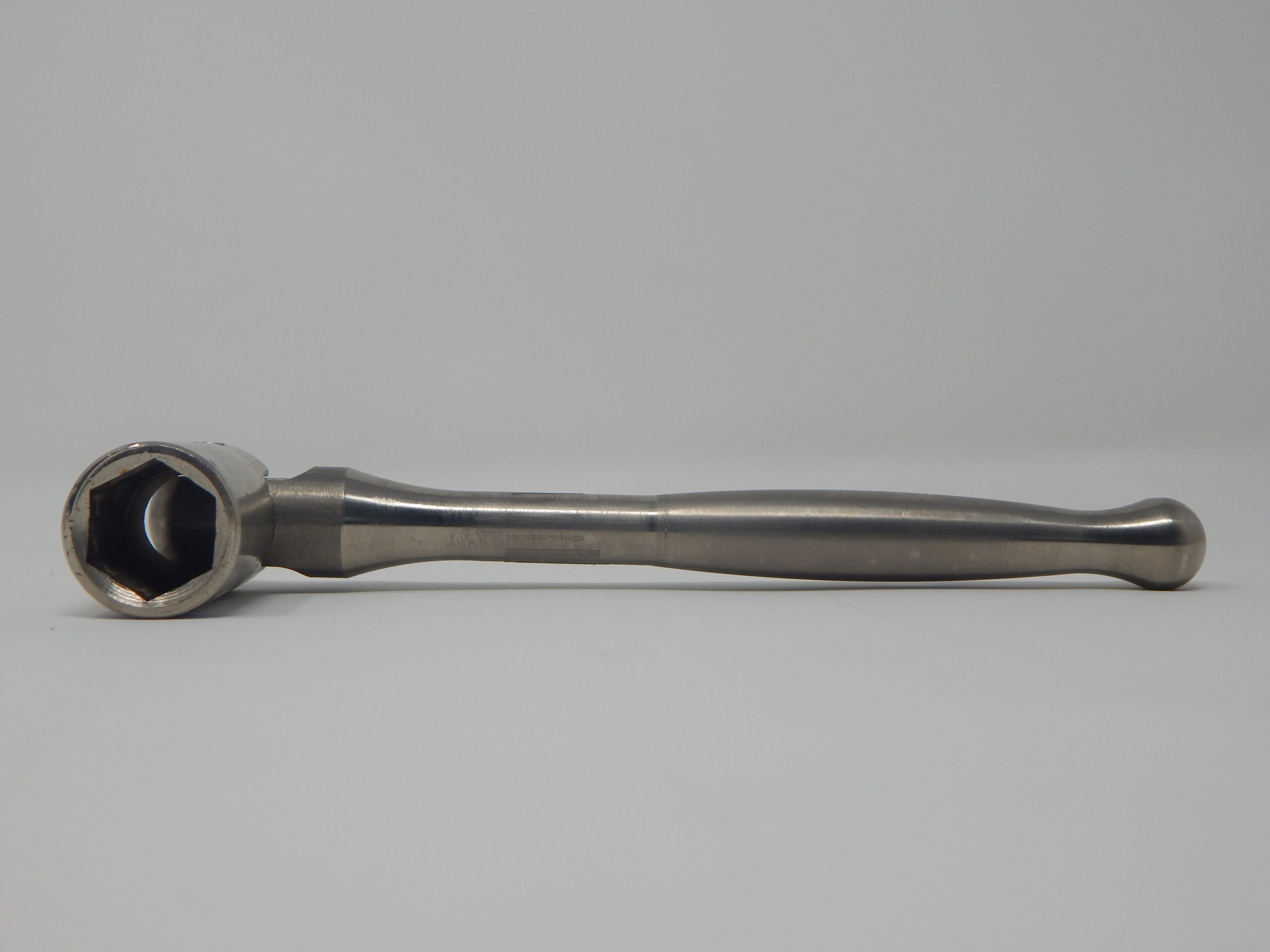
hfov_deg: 43.9
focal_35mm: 43
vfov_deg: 33.6
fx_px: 1578
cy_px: 476
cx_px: 635
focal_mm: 7.7
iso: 125
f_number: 3.6
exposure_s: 1/160
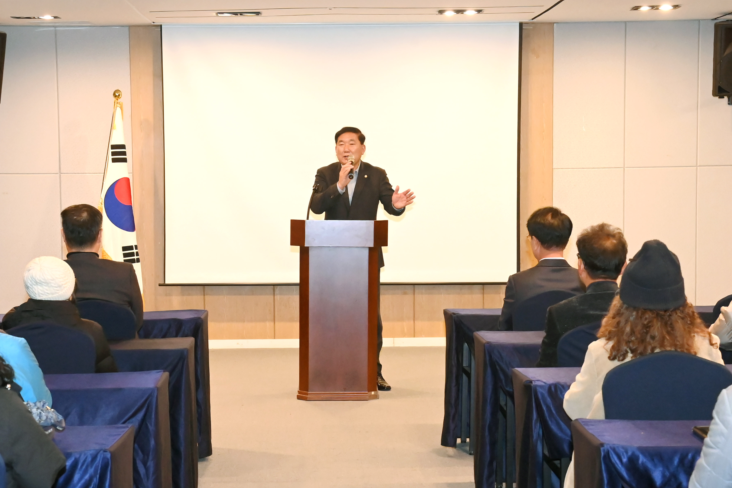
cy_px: 311
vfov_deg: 21.5
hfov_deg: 31.9
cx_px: 347
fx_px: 1281
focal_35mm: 63
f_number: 6.3
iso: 8000
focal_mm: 46
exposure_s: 1/250
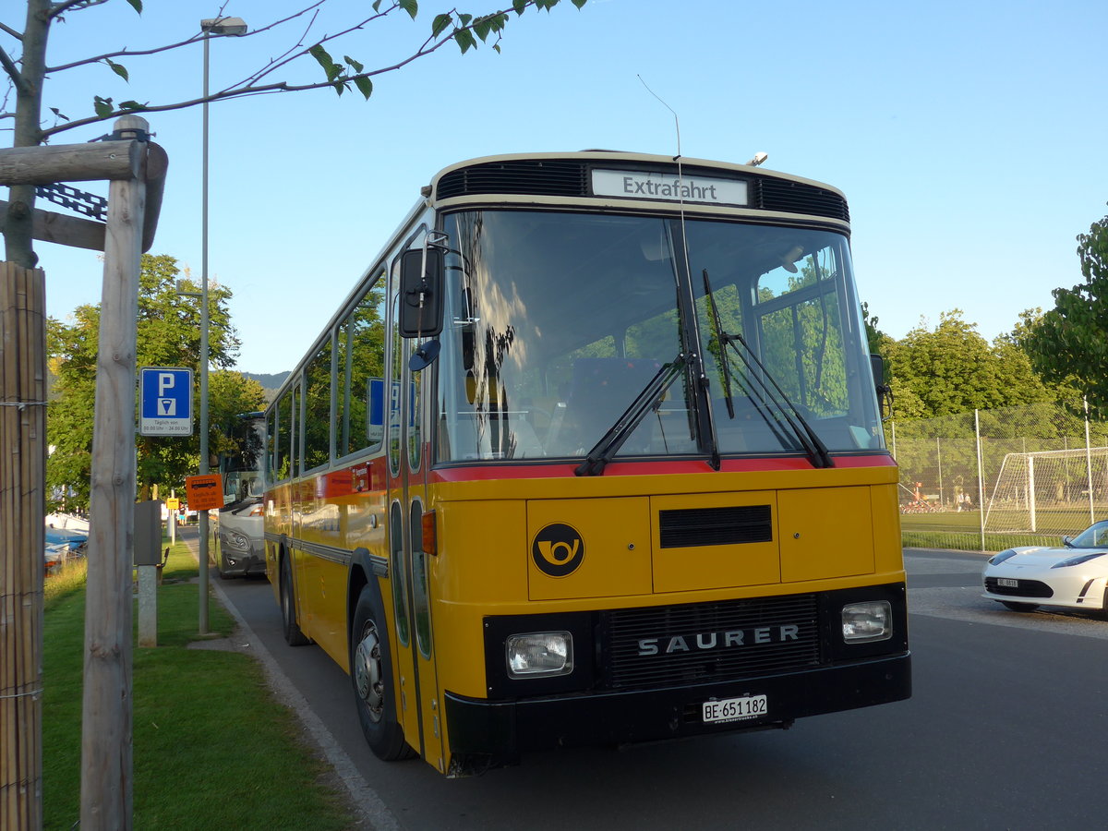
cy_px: 416
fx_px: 992
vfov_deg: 45.4
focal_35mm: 31
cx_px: 554
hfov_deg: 58.4
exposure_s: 1/320
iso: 80
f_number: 2.8
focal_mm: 6.5
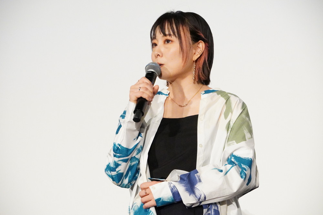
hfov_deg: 10.9
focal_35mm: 189
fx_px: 1696
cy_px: 108
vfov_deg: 7.3
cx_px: 162
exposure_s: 1/320
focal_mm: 126
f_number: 7.1
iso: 16000
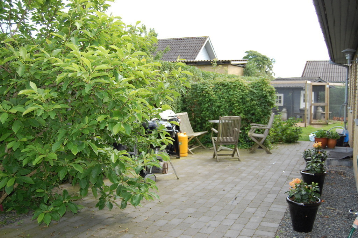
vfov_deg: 36.8
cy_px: 119
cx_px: 179
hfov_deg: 53.2
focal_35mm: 36
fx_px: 358
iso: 400
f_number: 4.5
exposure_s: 1/500
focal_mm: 24
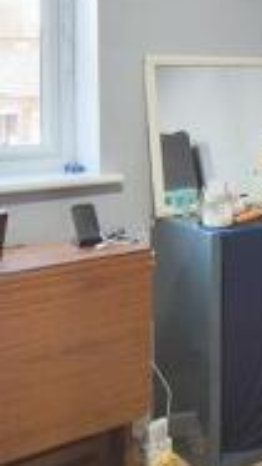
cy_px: 108
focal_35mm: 55
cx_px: 298
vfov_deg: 36.8
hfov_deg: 20.6
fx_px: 680
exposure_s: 1/30
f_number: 4.5
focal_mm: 10
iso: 100
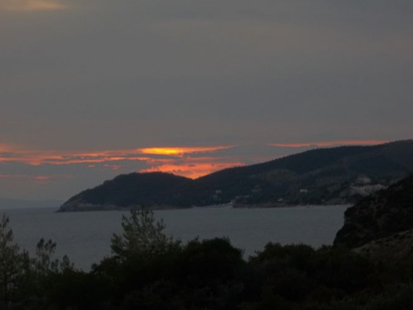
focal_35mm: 173
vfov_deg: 8.6
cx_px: 203
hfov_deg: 11.4
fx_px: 2064
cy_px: 152
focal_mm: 29.5
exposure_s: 1/60
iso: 64
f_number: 5.9
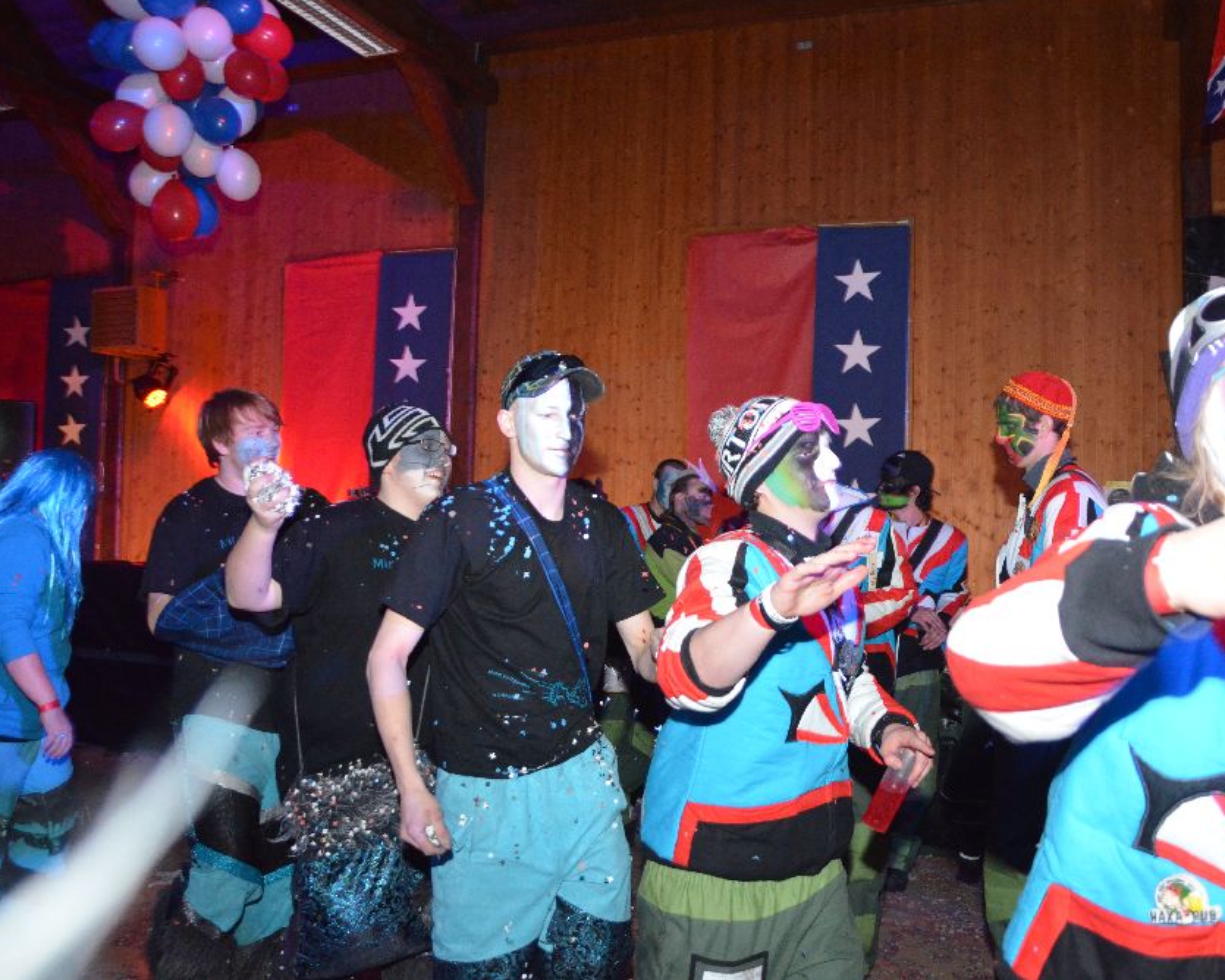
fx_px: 1124
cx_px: 684
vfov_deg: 47.1
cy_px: 484
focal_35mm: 31
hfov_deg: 57.0
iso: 3200
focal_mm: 18
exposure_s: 1/60
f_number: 4
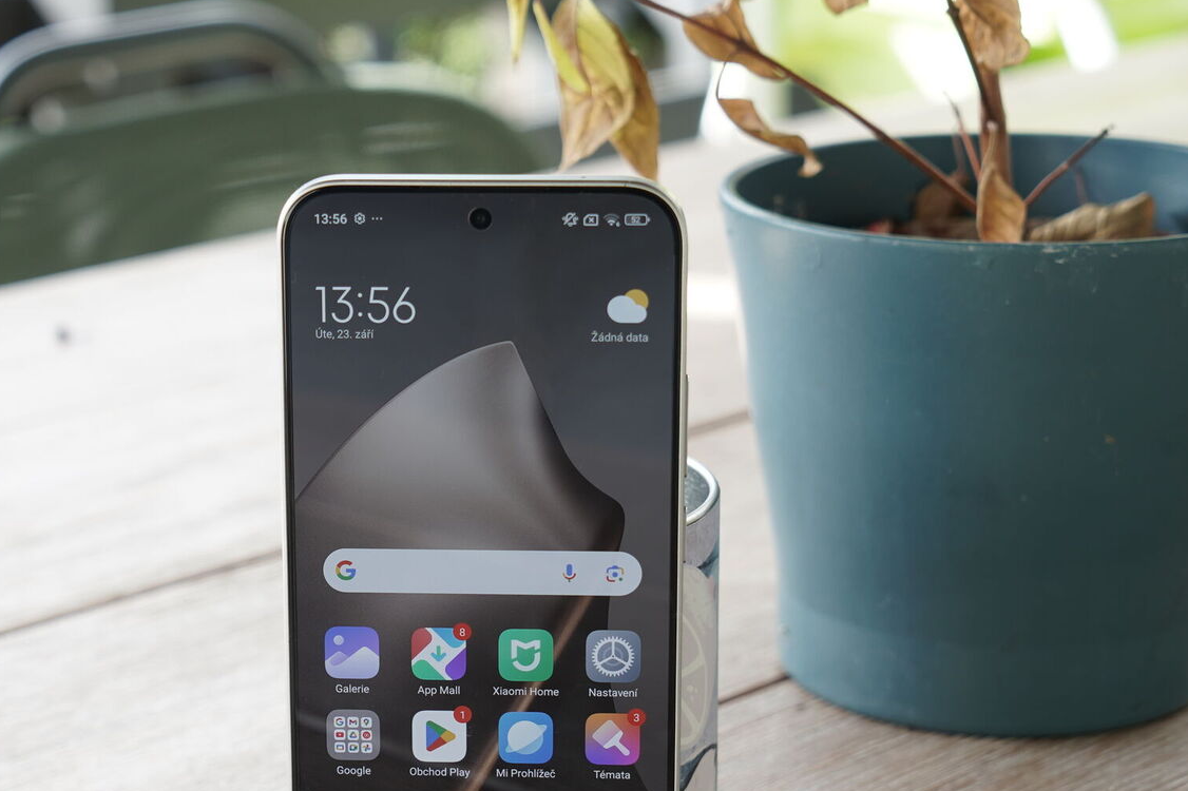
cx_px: 409
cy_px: 577
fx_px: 2870
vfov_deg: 15.6
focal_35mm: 87
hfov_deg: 23.3
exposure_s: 1/125
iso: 200
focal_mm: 51
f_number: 5.6
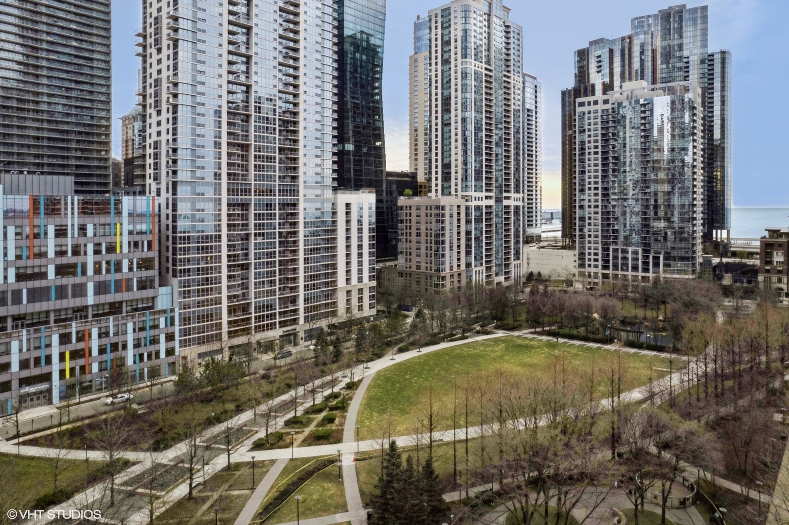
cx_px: 394
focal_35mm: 22
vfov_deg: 57.2
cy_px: 262
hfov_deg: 78.6
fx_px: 482
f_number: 2.8
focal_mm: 8.38
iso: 100
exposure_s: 1/1000
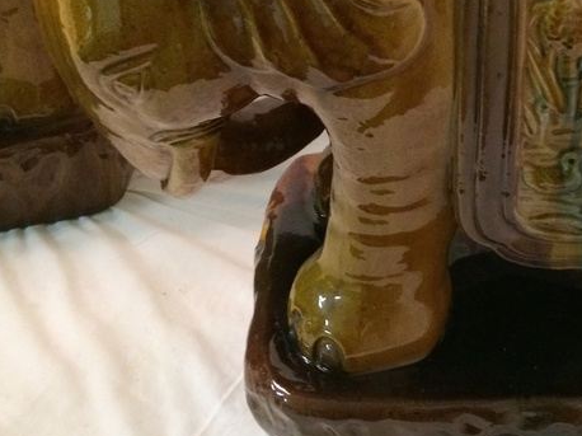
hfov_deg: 31.6
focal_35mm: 59
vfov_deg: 24.4
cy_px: 90
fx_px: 991
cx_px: 488
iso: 320
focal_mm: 4.12
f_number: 2.2
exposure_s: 1/15
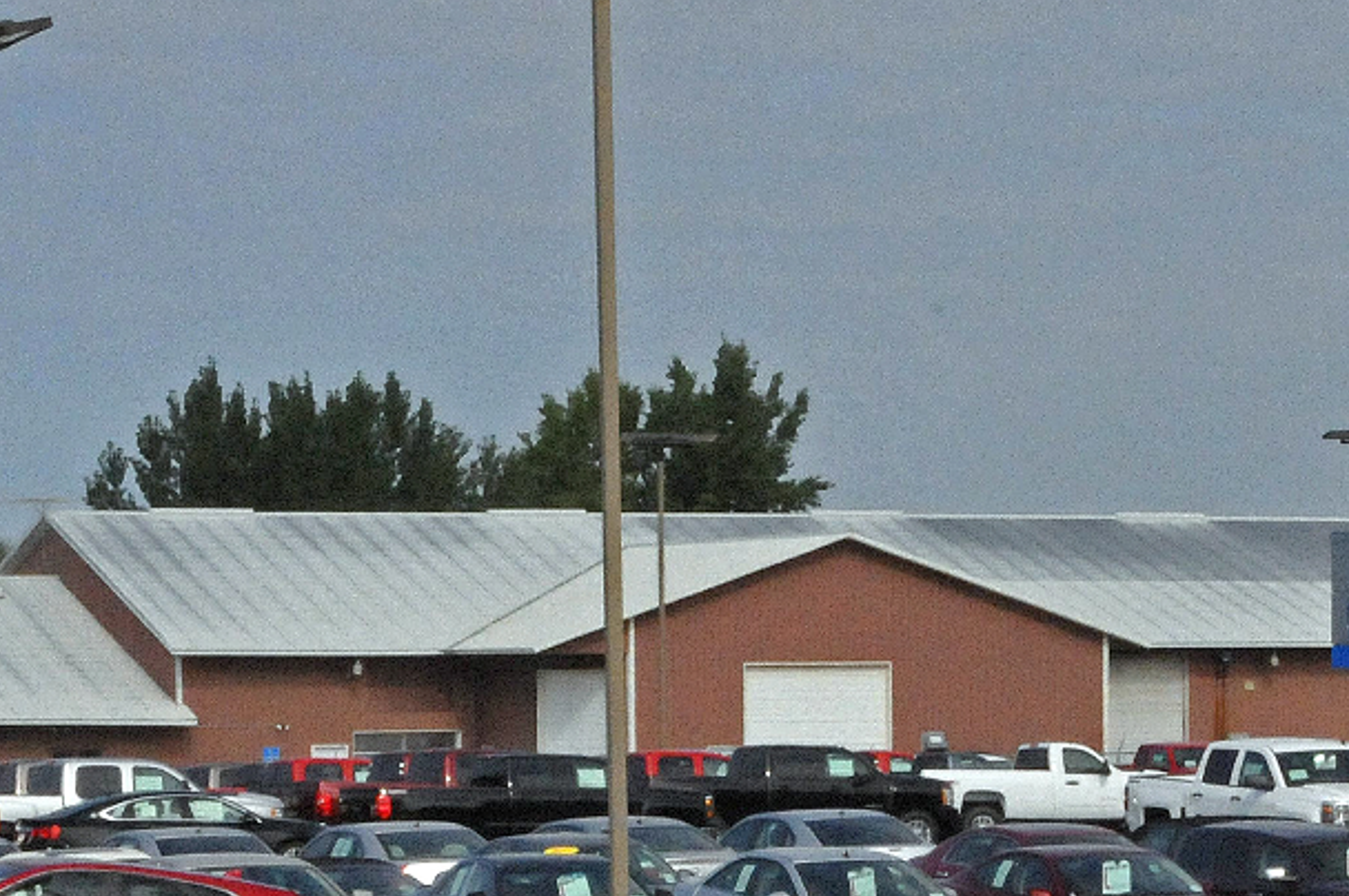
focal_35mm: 101
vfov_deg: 13.5
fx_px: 3781
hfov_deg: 20.1
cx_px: 939
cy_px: 478
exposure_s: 1/400
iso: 1600
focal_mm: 32
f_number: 22
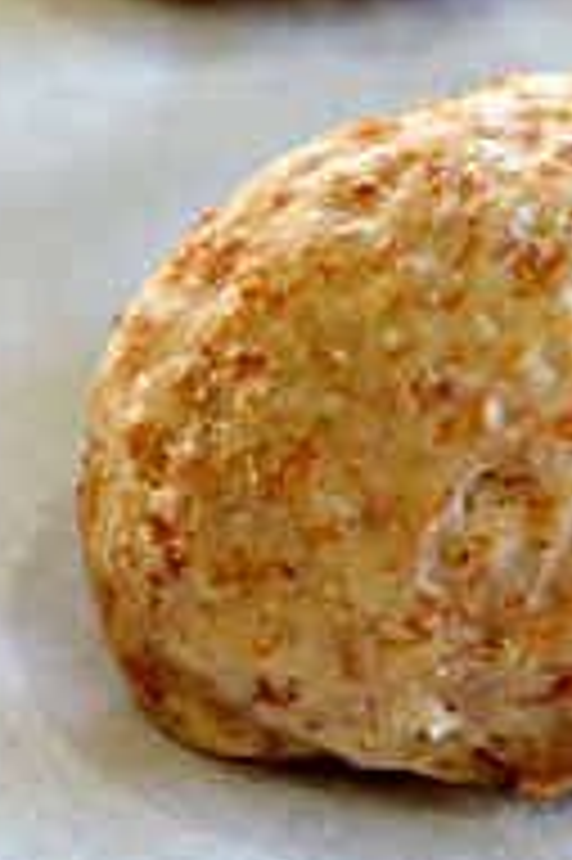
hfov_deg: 4.6
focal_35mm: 295
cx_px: 549
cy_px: 311
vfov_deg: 7.0
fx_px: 7043
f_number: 5.6
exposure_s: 1/20
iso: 400
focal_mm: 50
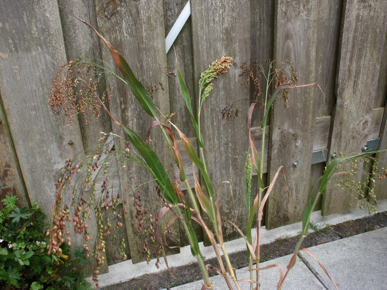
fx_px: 313
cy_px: 145
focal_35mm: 28
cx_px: 194
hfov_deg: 63.4
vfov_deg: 49.7
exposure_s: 1/125
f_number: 3.2
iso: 64
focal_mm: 5
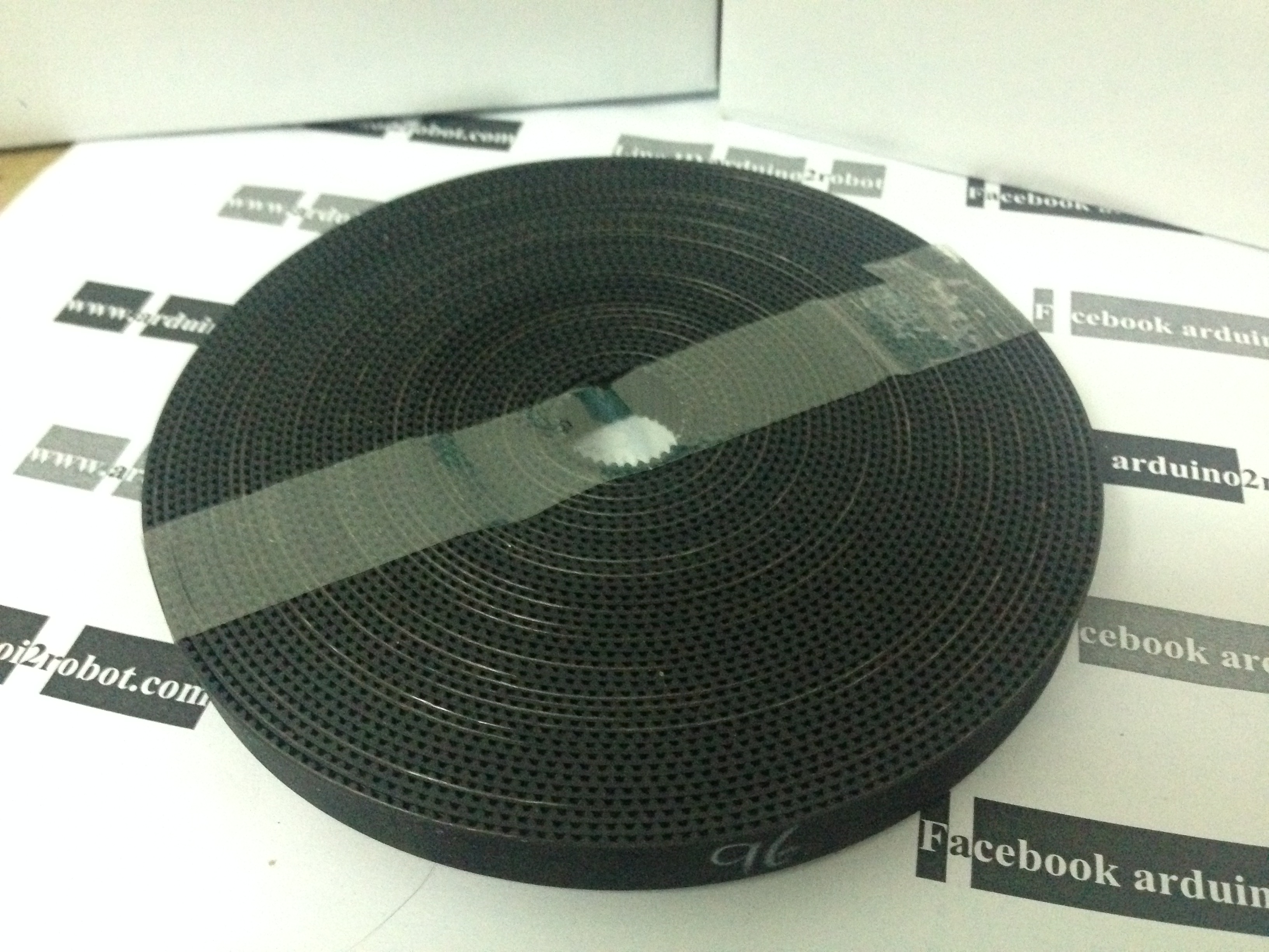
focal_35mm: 33
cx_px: 634
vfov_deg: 42.9
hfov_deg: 55.4
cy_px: 476
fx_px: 1210
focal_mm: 4.12
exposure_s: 1/15
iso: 800
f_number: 2.4
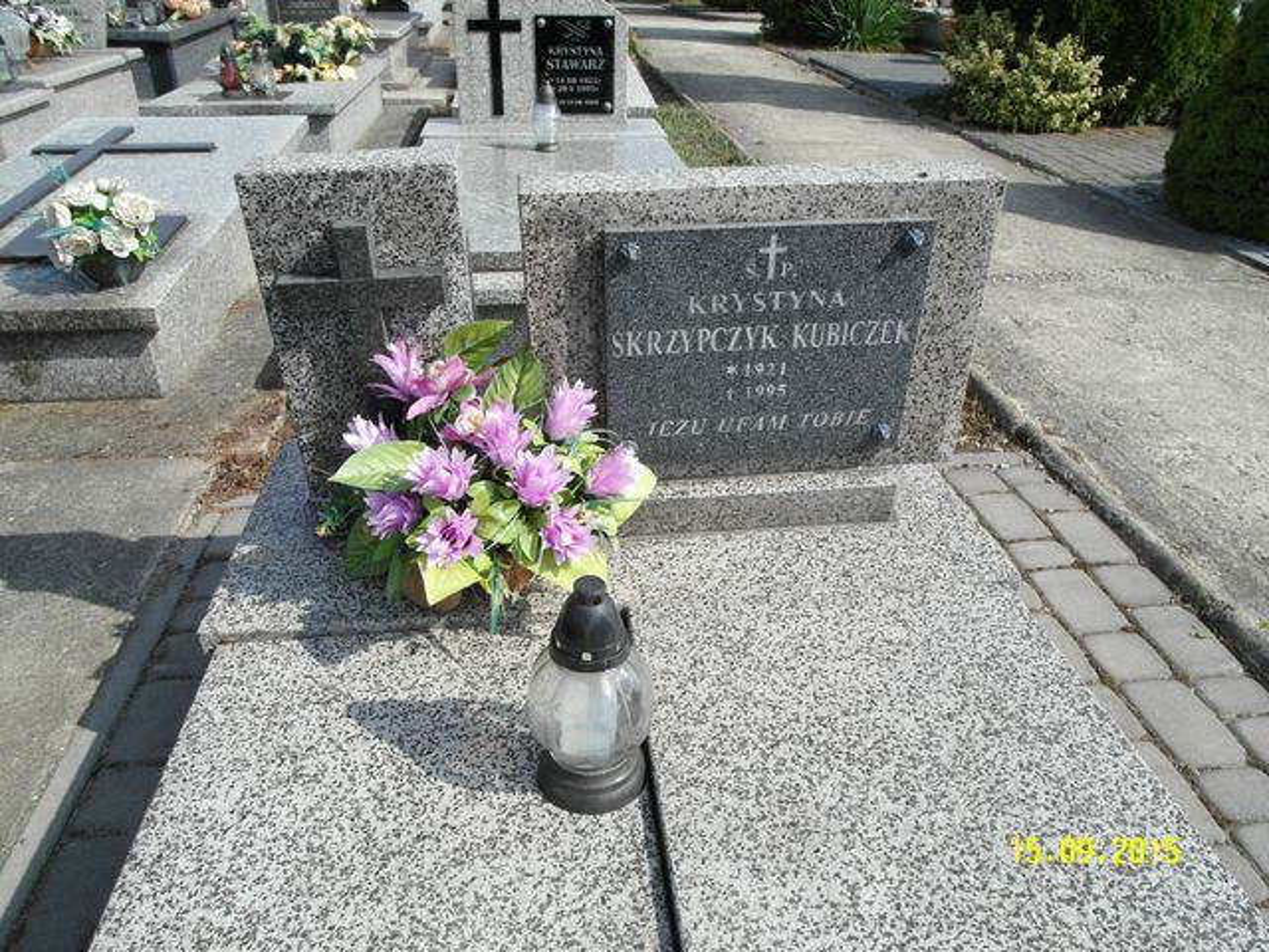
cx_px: 634
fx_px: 880
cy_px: 476
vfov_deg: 56.8
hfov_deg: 71.6
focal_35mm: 24
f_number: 4.4
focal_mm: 5.2
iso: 80
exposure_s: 1/500
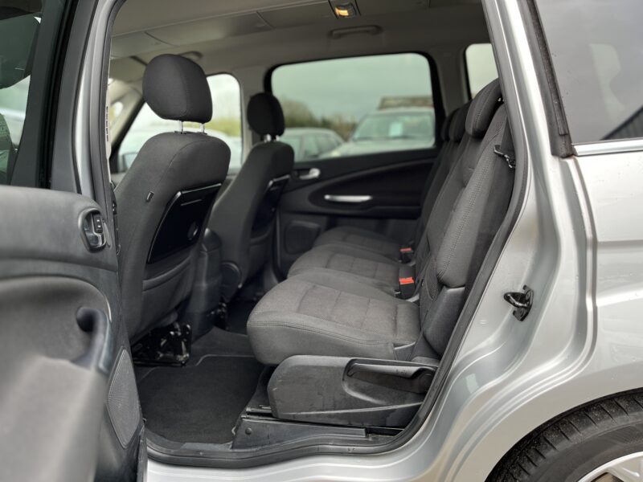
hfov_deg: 67.3
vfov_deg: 53.1
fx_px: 483
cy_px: 241
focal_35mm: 26
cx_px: 322
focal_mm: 5.1
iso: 64
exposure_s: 1/130
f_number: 1.6
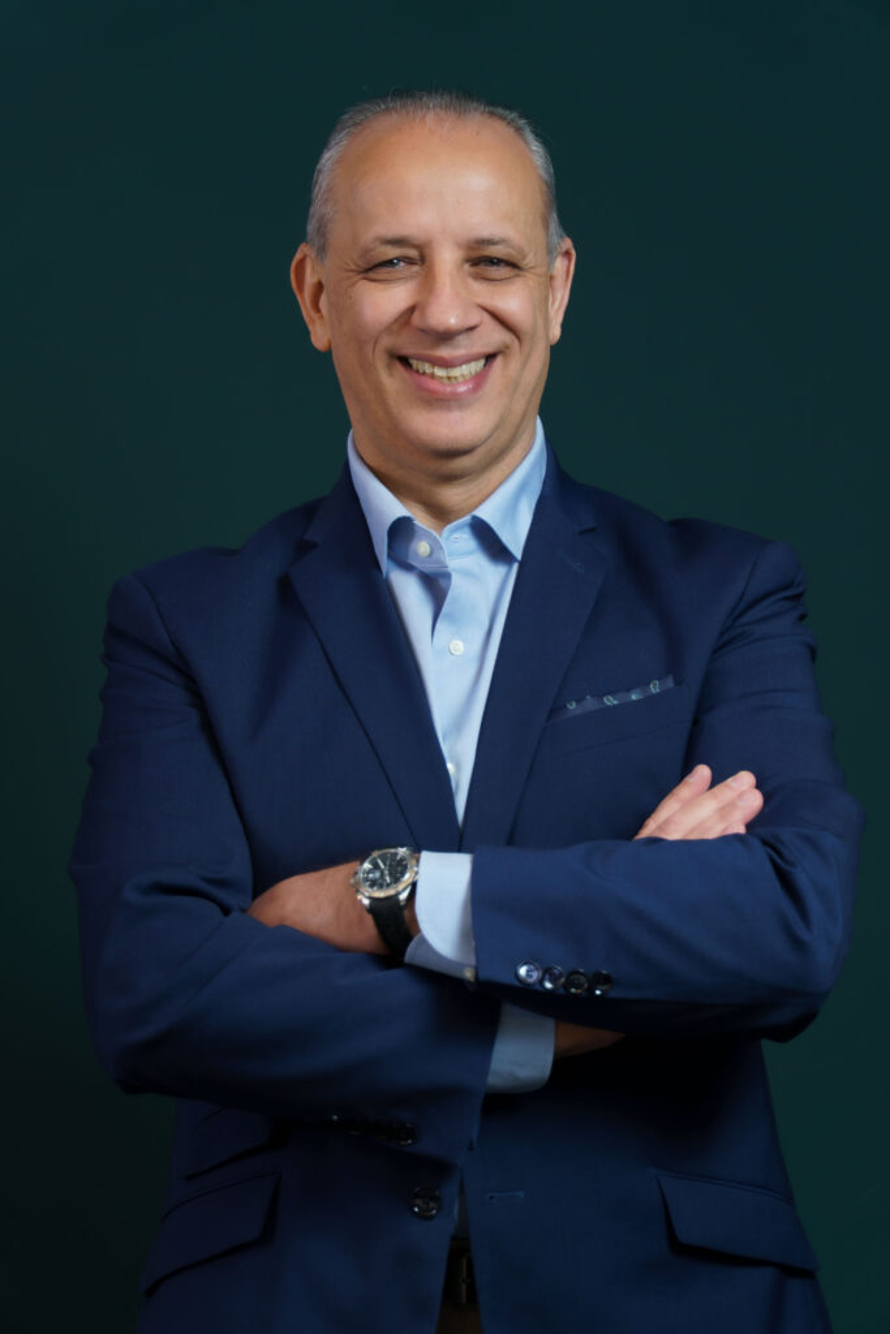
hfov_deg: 10.1
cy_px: 667
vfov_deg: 15.0
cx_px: 445
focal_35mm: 136
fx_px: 5060
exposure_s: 1/100
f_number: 4.5
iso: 100
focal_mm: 91
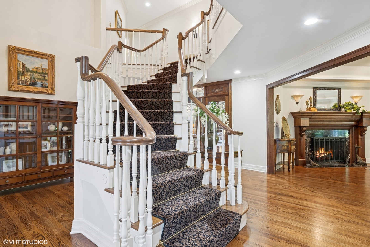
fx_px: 195
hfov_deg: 86.9
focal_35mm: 19
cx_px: 185
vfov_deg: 64.6
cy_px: 124
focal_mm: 19
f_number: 9.5
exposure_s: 1/4
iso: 200
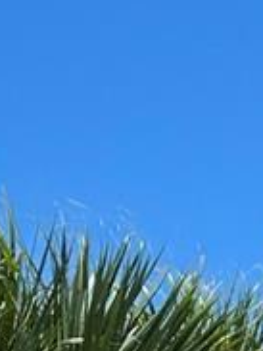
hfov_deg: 4.7
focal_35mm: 315
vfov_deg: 6.0
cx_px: 257
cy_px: 930
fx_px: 3195
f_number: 1.78
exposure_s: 1/9804
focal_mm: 6.86
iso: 100
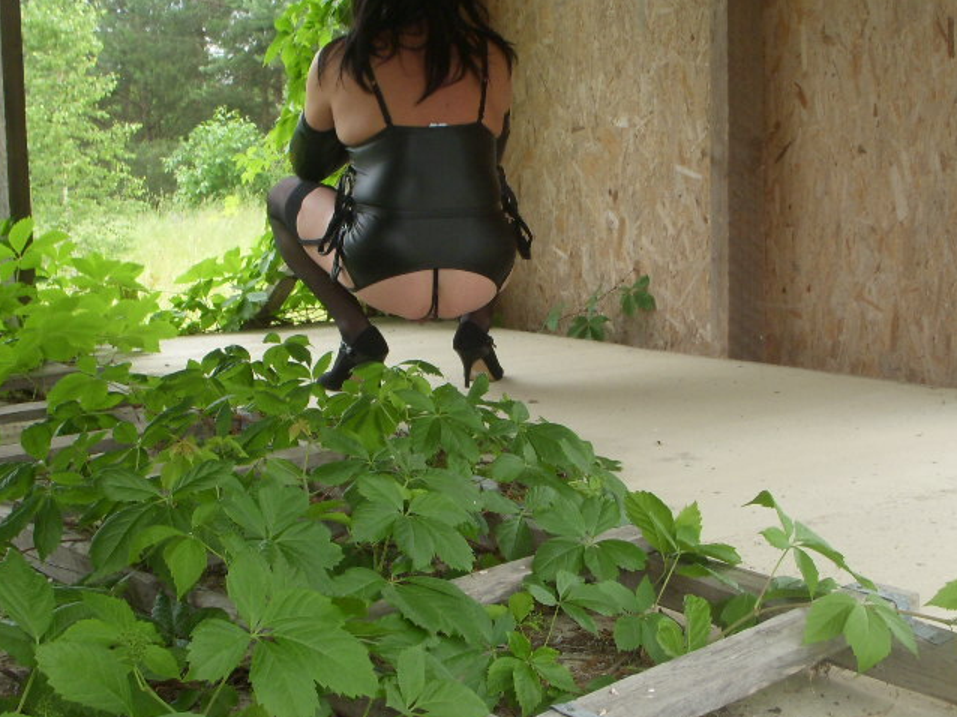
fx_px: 1686
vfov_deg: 24.0
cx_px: 537
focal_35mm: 61
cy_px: 344
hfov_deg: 31.7
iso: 100
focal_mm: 6.3
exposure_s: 1/100
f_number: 3.3
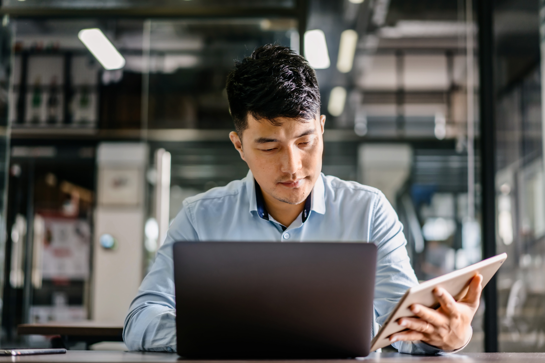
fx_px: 833
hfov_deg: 36.2
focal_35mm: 55
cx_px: 272
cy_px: 182
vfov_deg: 24.6
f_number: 1.8
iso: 320
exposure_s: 1/60
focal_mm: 55
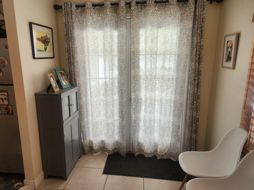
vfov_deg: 54.9
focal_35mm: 25
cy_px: 100
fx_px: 183
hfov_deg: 69.3
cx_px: 120
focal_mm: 5.4
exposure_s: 1/120
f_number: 1.8
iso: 160
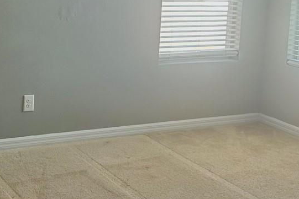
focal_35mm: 80
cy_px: 25
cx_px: 117
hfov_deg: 25.3
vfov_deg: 16.9
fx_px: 665
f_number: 1.5
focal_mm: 5.7
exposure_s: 1/120
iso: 64
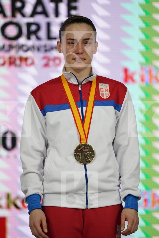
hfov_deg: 3.4
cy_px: 119
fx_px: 2650
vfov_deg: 5.2
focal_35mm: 400
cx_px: 80
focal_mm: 400
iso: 2500
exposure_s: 1/500
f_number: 2.8
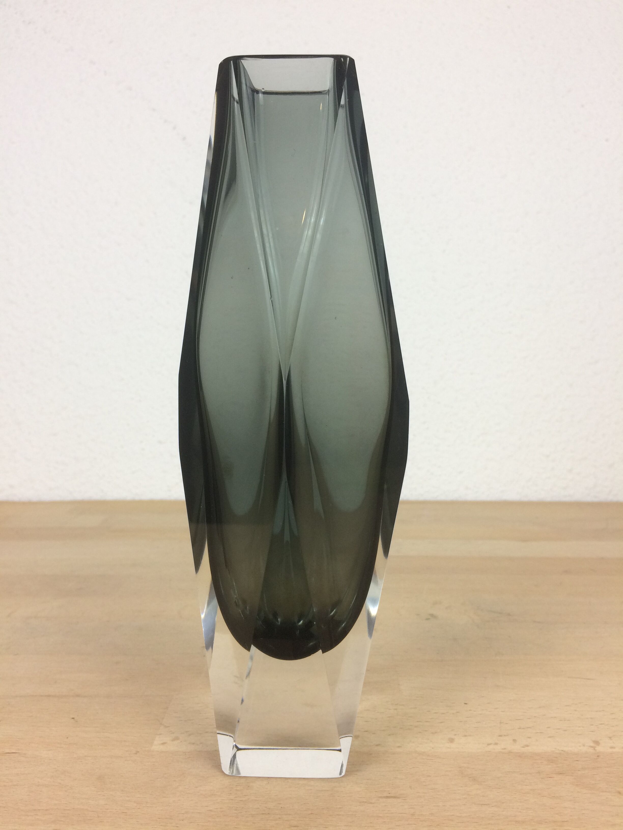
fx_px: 696
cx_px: 312
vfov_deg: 61.7
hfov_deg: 48.2
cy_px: 415
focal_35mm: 29
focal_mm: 4.15
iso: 64
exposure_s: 1/100
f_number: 2.2
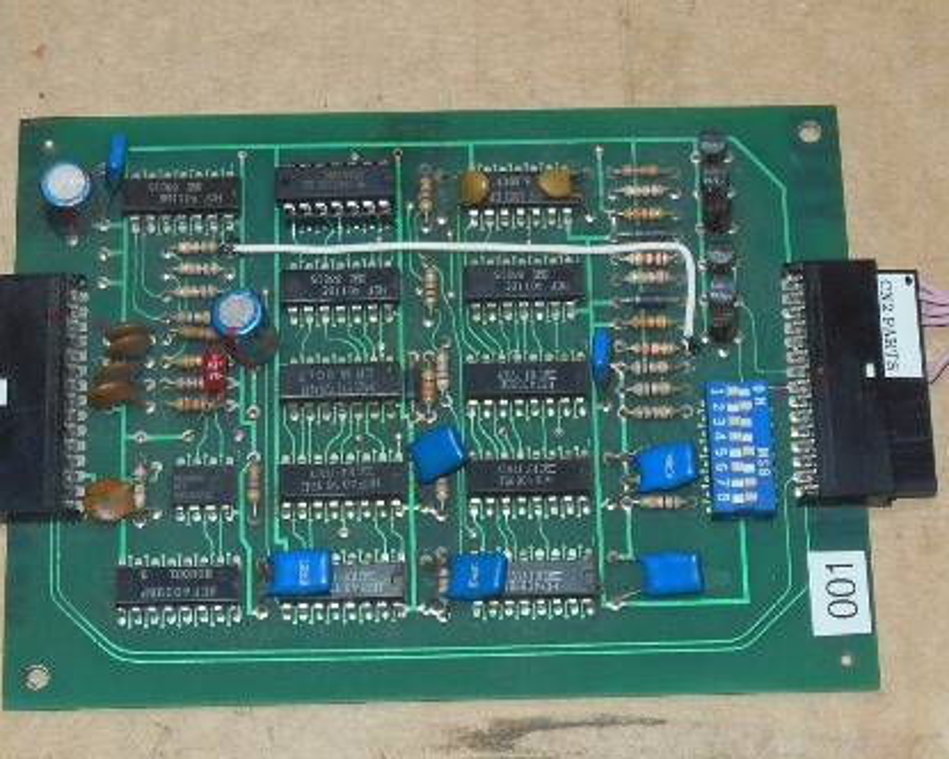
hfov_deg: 31.4
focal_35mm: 60
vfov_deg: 25.4
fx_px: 1685
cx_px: 439
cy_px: 382
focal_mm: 10.2
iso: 125
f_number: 4.1
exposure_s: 1/60
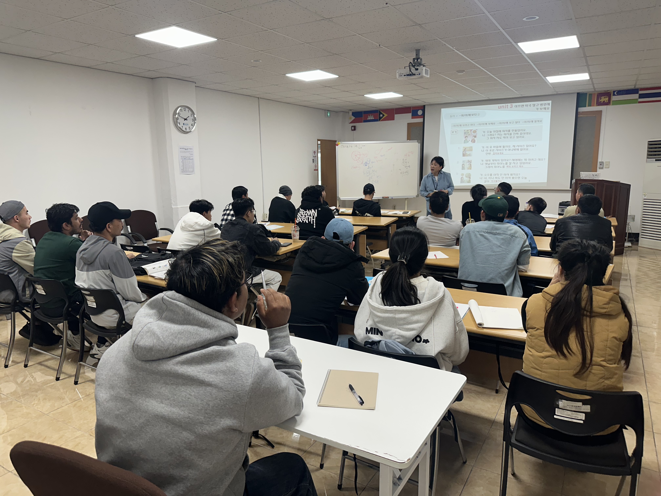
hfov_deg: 71.6
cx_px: 330
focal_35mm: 24
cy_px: 248
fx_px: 458
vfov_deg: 56.8
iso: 125
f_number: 1.78
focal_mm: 6.86
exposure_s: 1/120
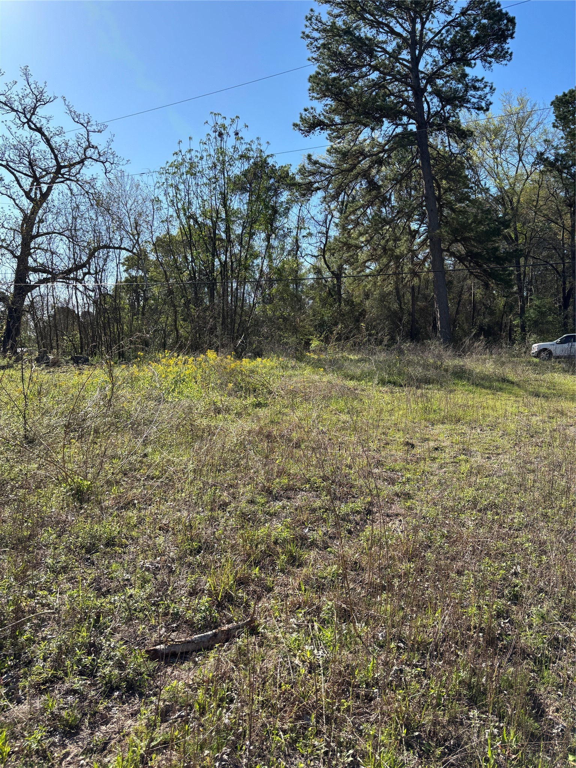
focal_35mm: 26
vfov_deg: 67.3
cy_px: 384
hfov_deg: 53.1
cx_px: 288
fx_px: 577
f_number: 1.6
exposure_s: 1/1812
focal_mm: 5.96
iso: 50
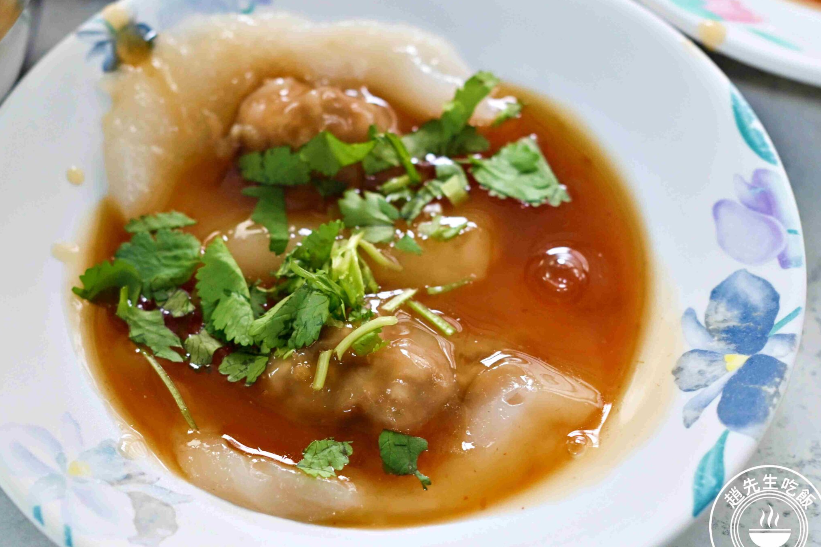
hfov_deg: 21.4
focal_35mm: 95
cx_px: 327
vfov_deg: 14.4
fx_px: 2167
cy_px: 272
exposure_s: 1/160
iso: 900
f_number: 3.2
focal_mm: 50
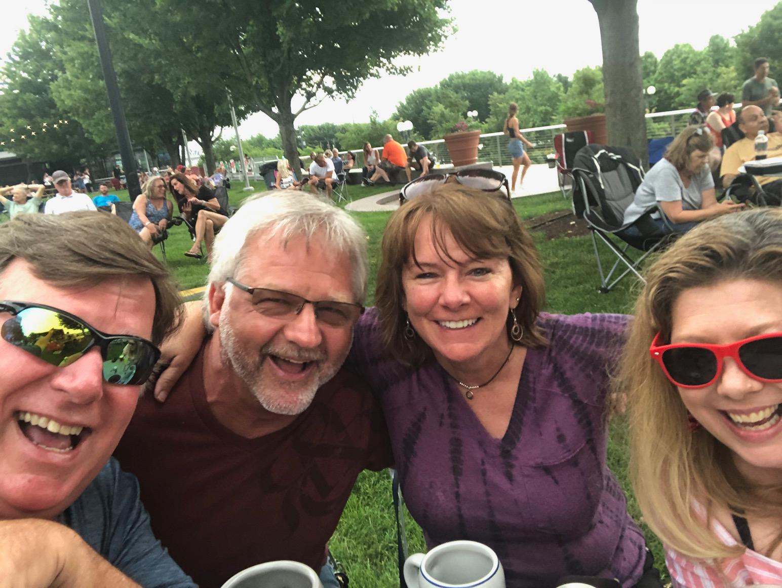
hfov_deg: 56.8
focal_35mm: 32
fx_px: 723
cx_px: 391
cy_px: 294
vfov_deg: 44.2
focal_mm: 2.87
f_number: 2.2
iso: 200
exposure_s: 1/60
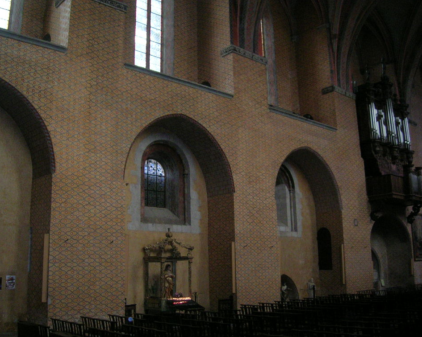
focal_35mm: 37
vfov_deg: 40.1
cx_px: 220
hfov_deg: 49.1
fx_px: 462
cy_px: 166
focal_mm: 5.4
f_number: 2.8
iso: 200
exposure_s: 1/60.1
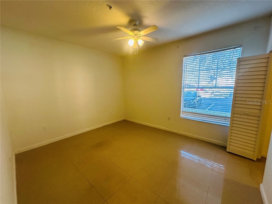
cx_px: 136
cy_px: 102
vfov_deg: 85.7
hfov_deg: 102.1
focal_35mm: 14
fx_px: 110
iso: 320
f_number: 2.2
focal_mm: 2.22
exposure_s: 1/120
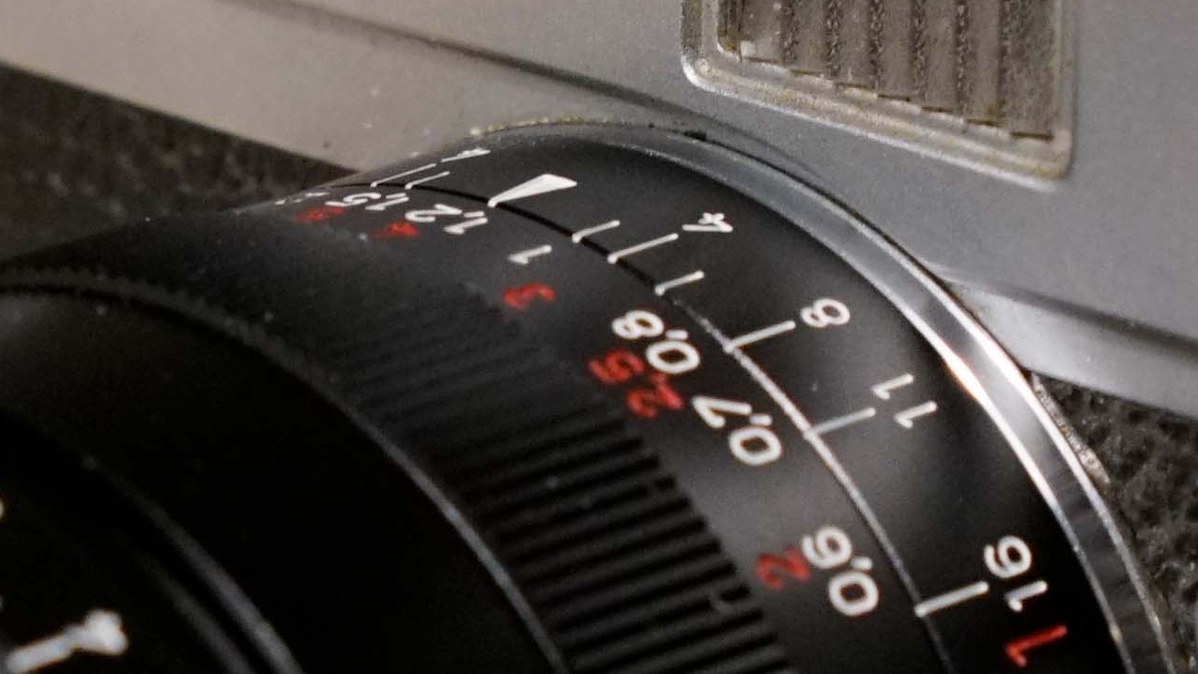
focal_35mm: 359
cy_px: 470
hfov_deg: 6.0
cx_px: 464
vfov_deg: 3.4
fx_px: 11405
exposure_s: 1/60
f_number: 5.6
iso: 1250
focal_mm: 55
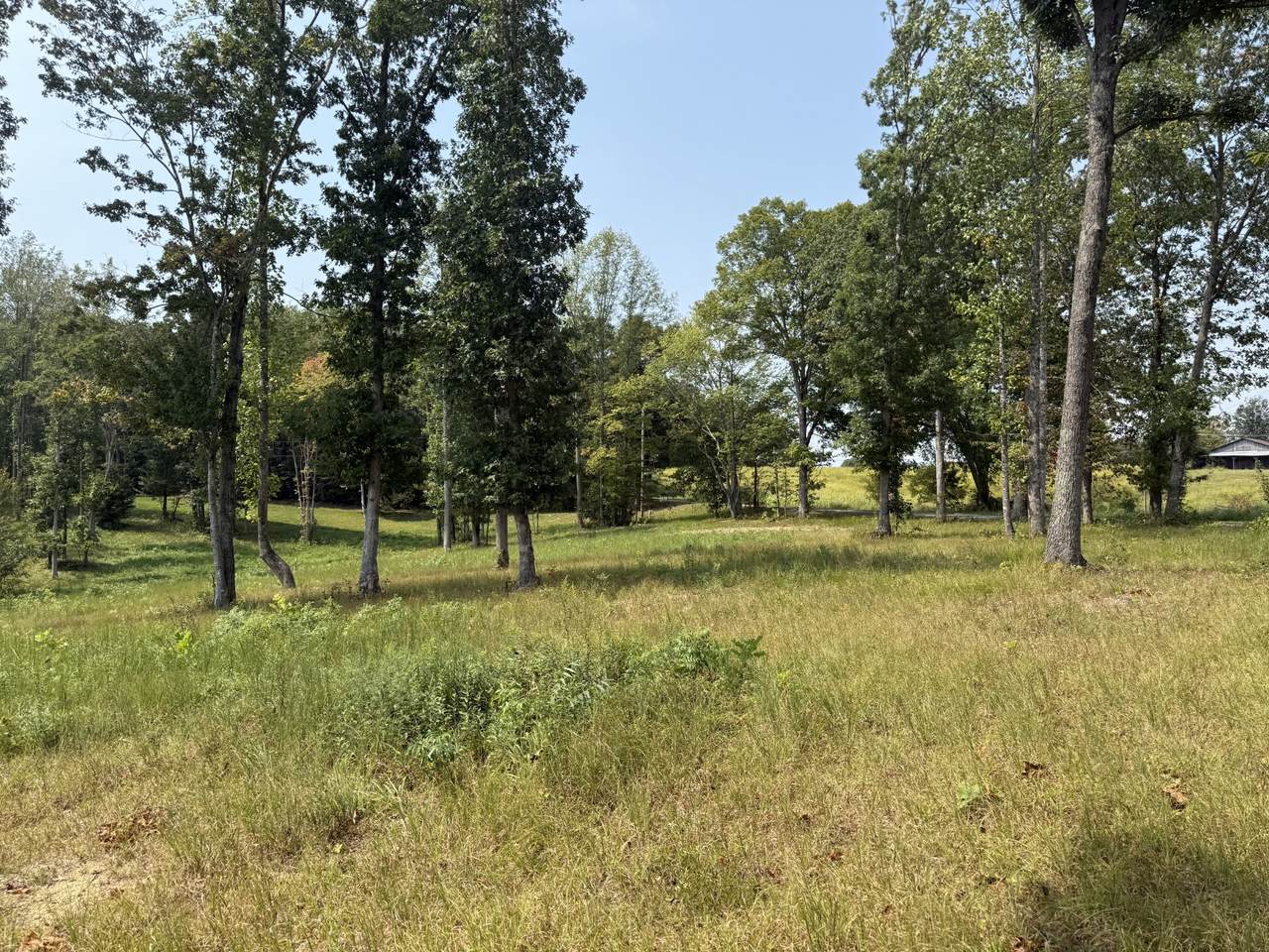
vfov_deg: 56.8
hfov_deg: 71.6
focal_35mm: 24
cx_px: 634
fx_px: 880
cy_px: 476
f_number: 1.78
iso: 80
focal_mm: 6.76
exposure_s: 1/2703
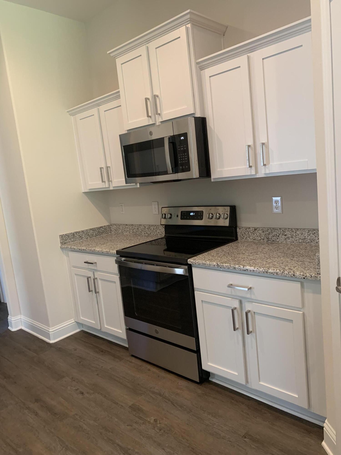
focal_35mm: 26
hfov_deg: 53.1
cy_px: 228
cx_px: 170
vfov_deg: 67.3
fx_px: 341
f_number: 1.8
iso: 200
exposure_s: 1/60
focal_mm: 4.25
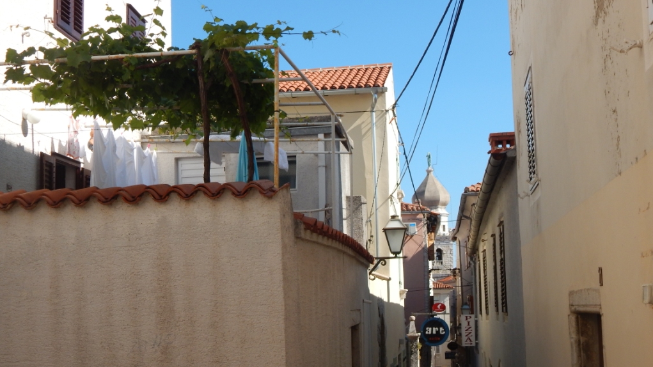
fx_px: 814
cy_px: 239
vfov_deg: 25.3
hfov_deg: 43.7
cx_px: 327
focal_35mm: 47
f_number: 3.6
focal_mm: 7.7
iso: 125
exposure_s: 1/1250
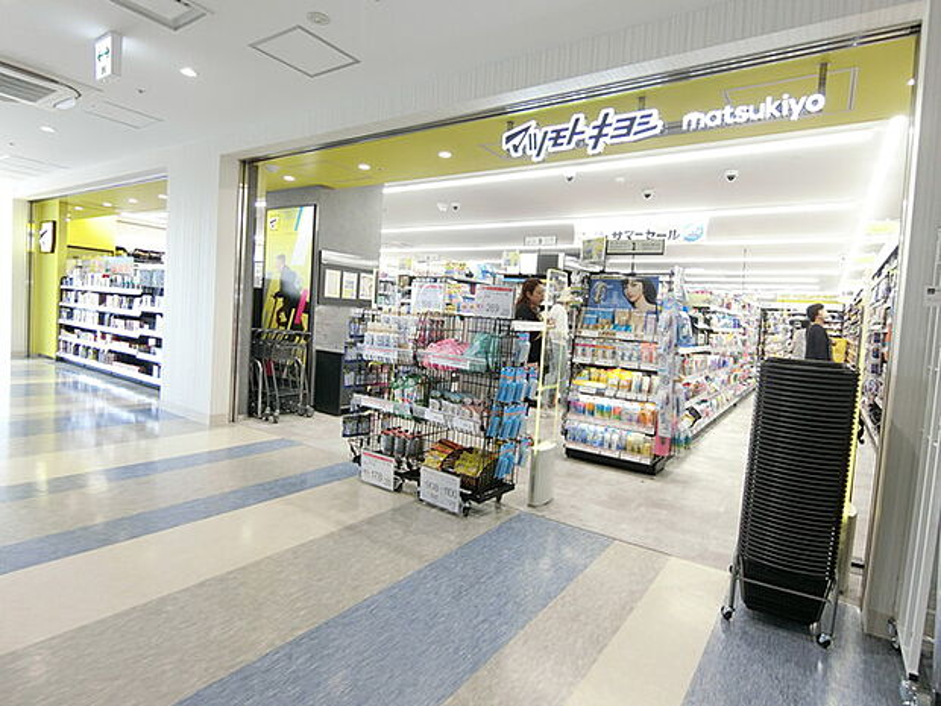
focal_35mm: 19
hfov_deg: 84.7
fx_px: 516
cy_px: 353
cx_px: 470
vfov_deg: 68.7
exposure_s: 1/125
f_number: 2.7
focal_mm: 4.06
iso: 200
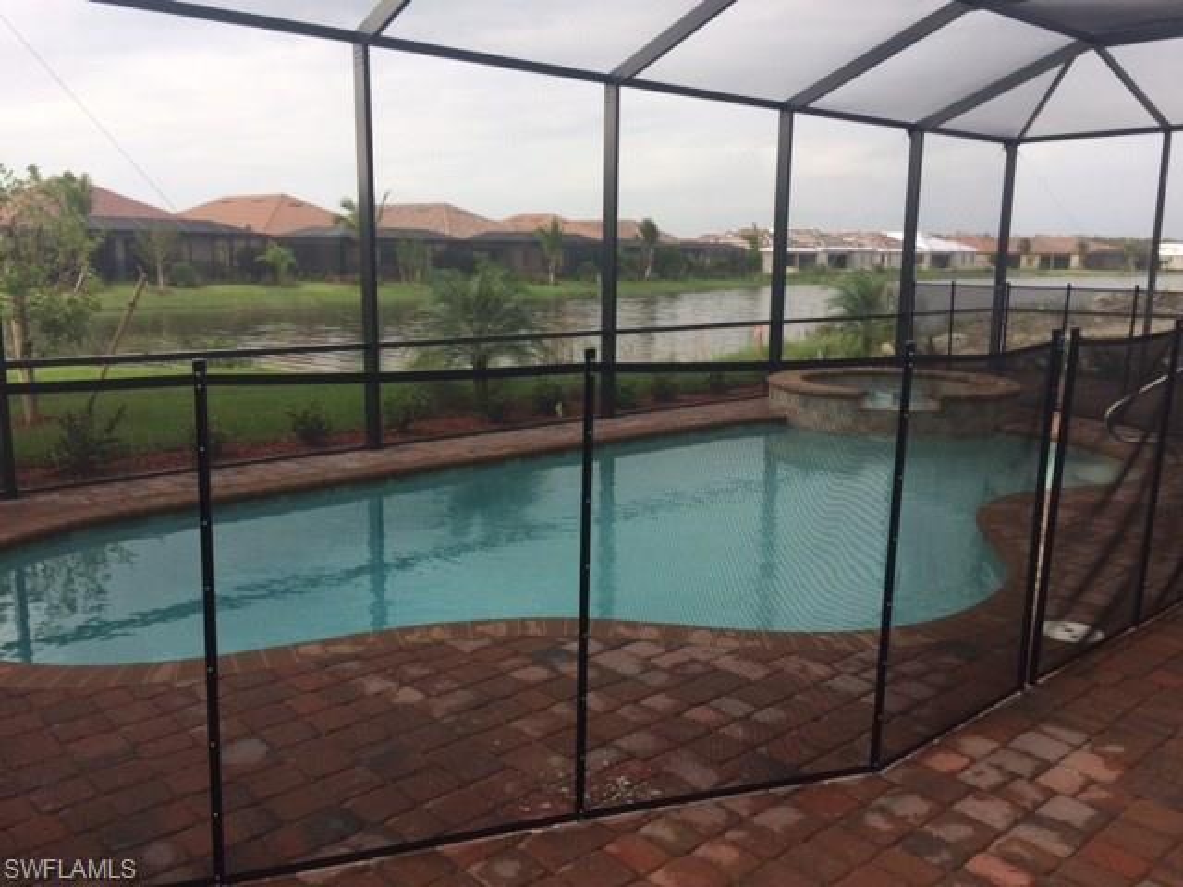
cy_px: 444
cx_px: 592
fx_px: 991
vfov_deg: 48.2
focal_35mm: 29
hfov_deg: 61.7
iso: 32
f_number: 2.2
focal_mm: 4.15
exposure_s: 1/423
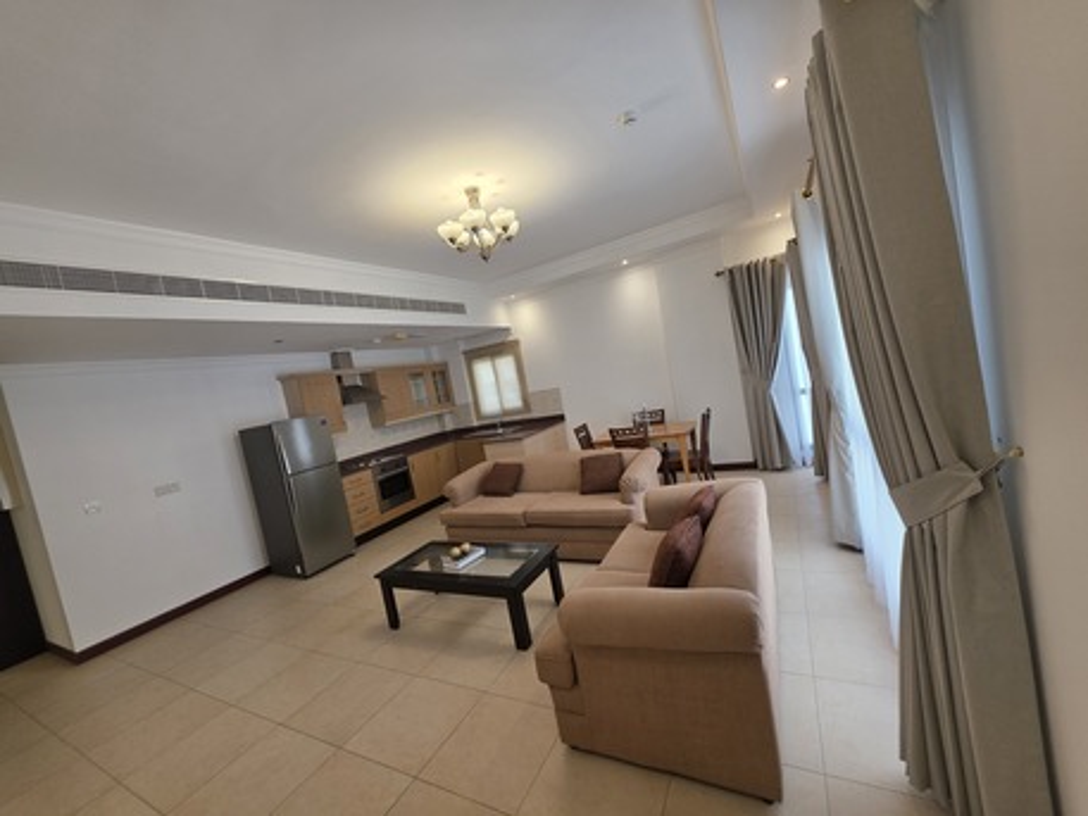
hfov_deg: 106.2
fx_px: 409
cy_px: 408
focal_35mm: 13
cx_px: 544
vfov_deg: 89.9
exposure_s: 1/100
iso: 100
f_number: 1.9
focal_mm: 2.2
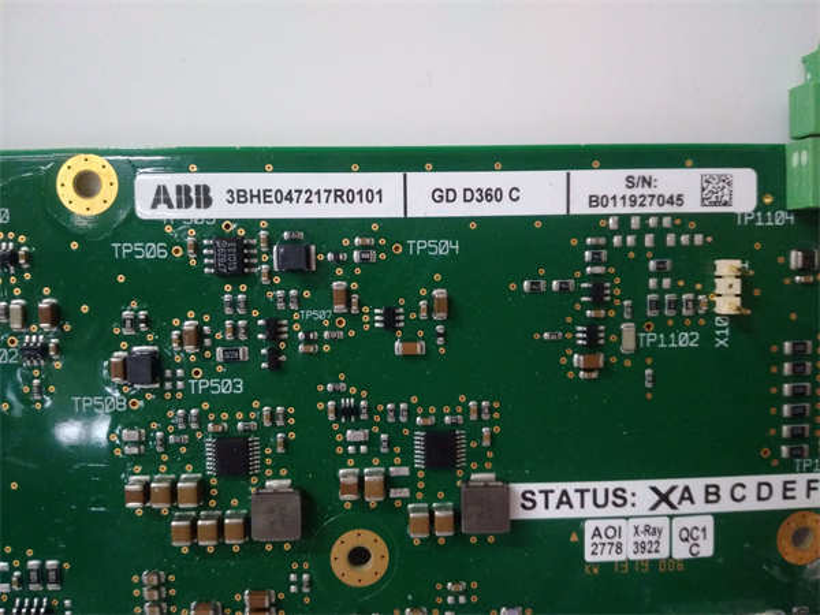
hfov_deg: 65.3
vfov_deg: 51.4
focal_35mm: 27
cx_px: 410
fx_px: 640
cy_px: 308
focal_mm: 3.79
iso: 737
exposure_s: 1/33
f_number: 2
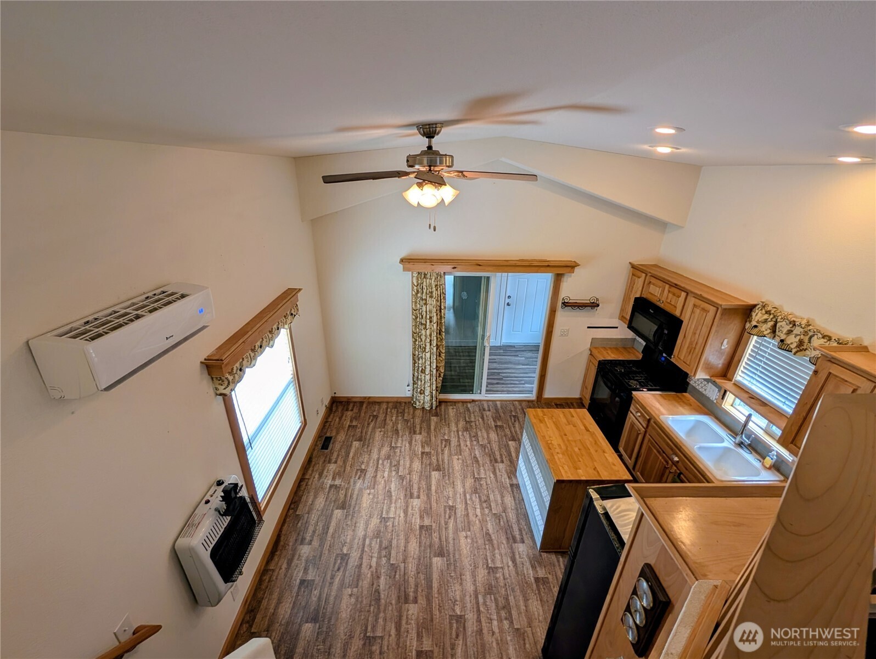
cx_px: 438
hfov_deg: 110.5
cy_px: 330
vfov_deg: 94.6
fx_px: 304
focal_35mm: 12
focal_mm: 2.02
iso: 55
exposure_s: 1/120
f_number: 1.7
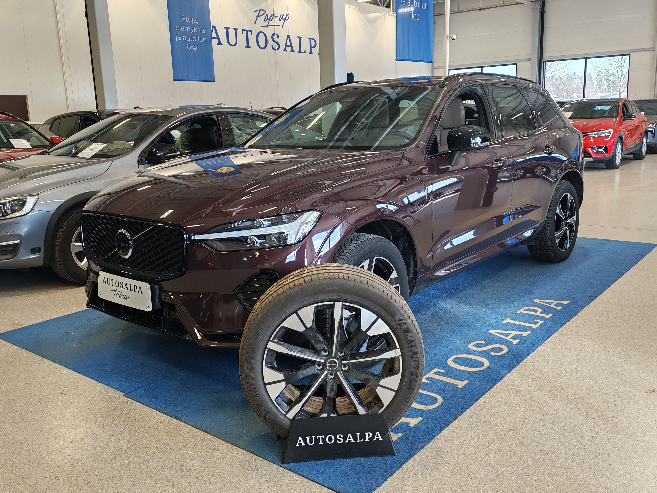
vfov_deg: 42.9
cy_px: 246
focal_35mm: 33
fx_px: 626
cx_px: 328
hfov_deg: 55.4
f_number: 1.9
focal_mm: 6.12
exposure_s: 1/100
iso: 120
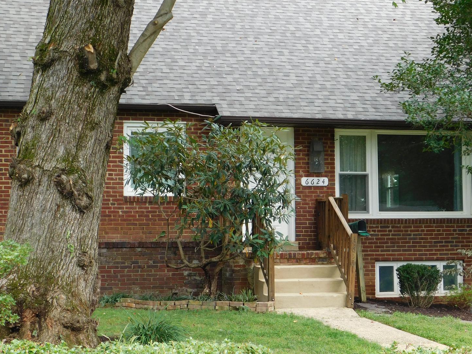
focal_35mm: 72
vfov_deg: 20.4
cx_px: 236
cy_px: 211
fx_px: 982
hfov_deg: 27.0
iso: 125
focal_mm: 9
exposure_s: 1/125
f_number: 3.8
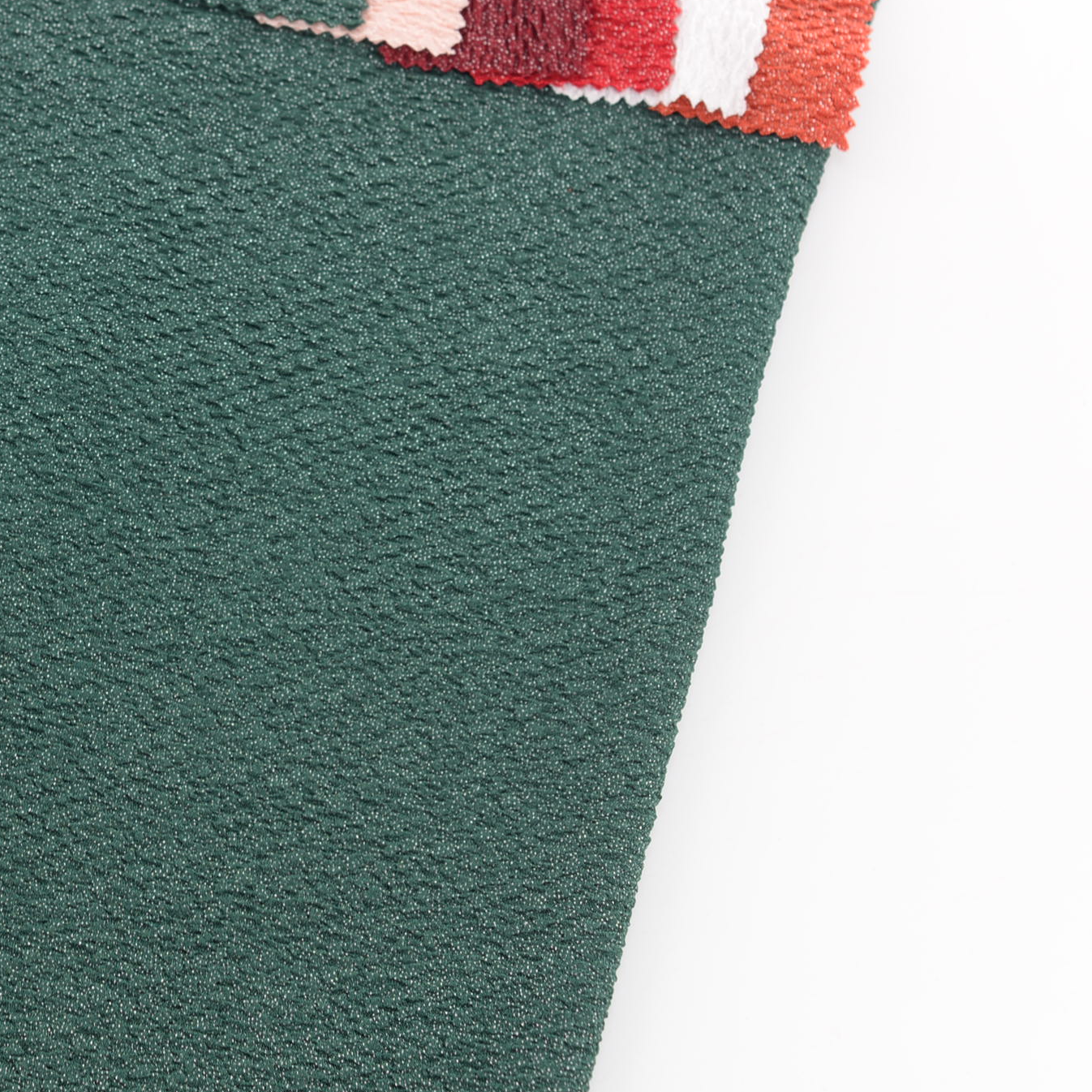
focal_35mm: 95
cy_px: 303
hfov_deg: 18.0
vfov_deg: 18.2
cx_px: 71
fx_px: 3391
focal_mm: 50
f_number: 4
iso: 100
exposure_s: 1/80
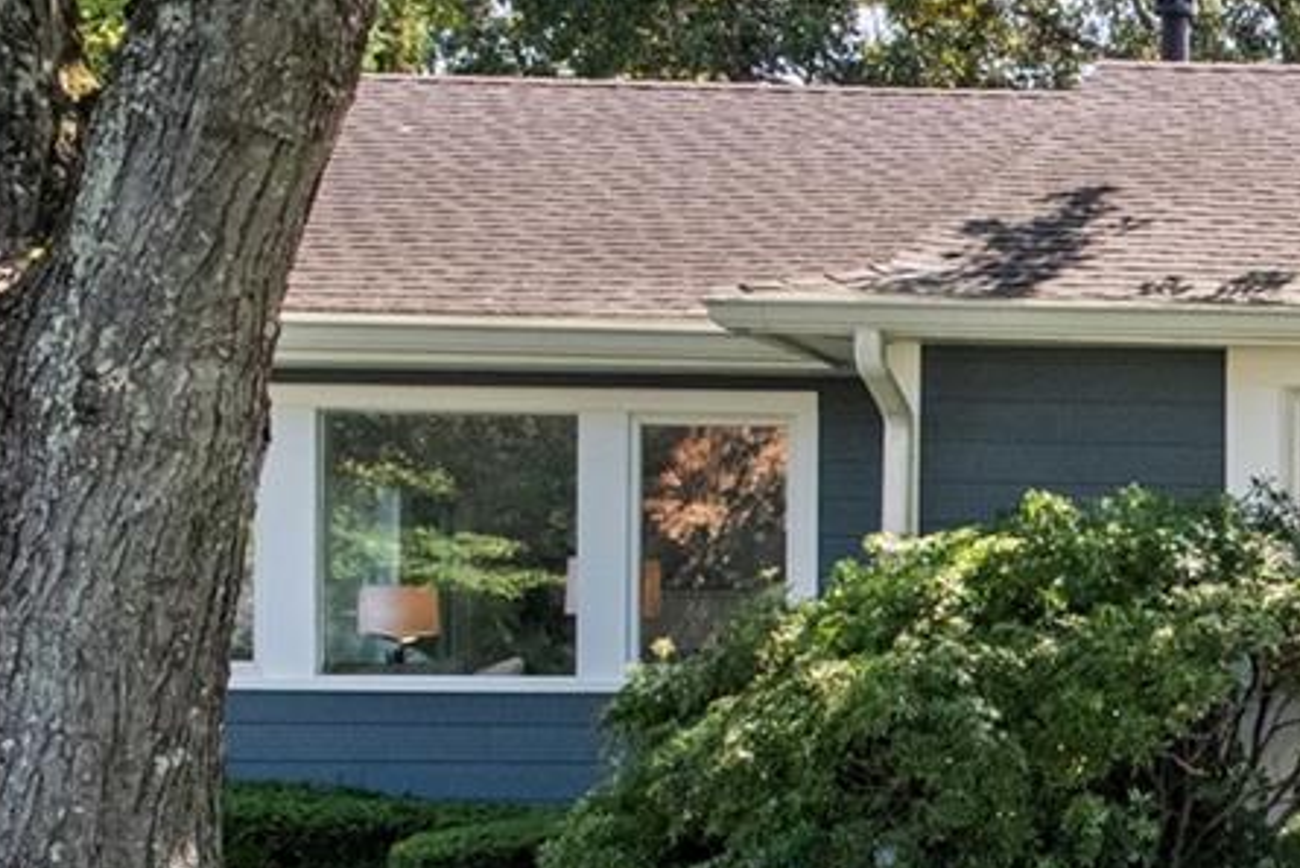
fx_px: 3323
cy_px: 750
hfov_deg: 18.7
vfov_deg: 14.7
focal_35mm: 92
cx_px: 2109
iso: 640
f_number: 7.1
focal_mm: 13.2
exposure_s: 1/60
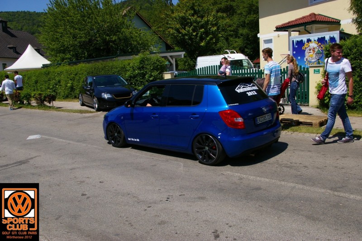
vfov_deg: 41.7
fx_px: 317
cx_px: 181
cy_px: 120
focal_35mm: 32
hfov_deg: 59.5
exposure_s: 1/250
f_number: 11
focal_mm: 21
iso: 200
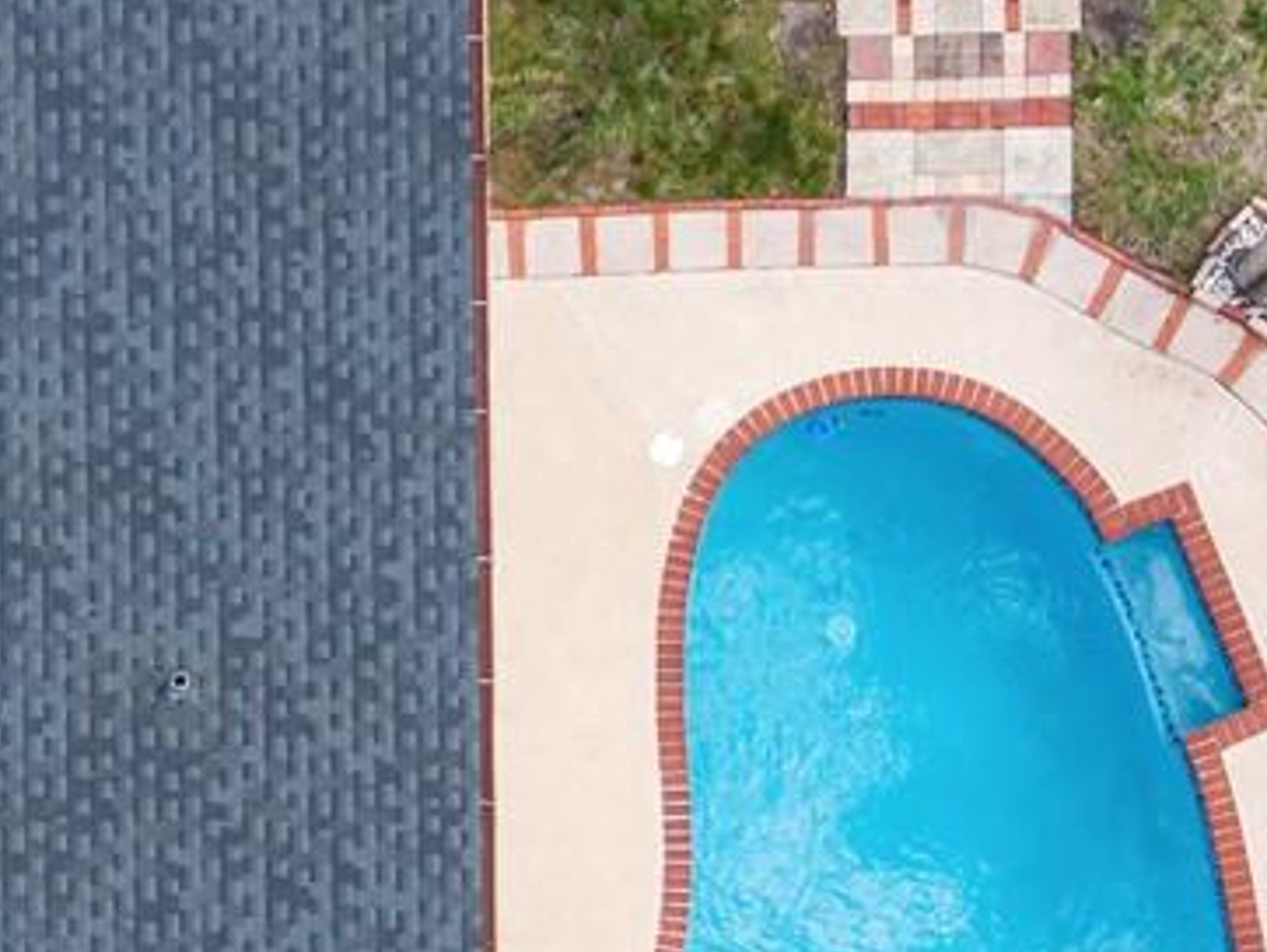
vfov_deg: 13.0
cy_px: 1554
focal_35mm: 106
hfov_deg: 17.1
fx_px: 3882
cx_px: -494
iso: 130
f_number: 1.8
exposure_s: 1/60
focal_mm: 8.67
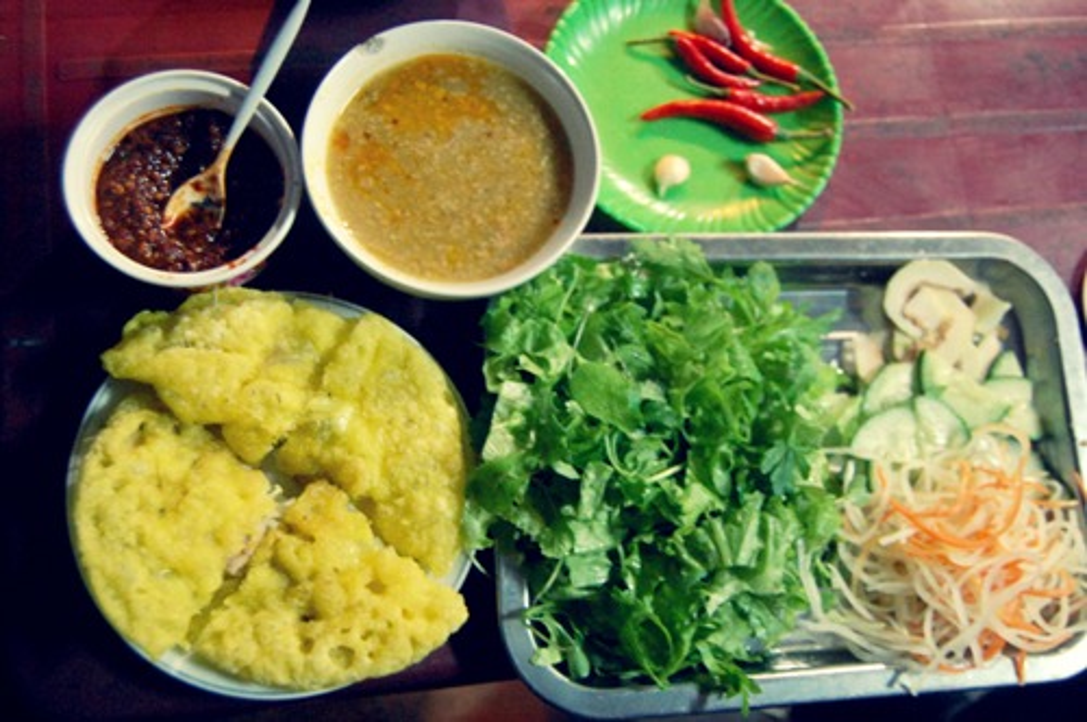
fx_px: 1176
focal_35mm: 39
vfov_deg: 34.1
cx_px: 544
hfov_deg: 49.6
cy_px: 361
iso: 1600
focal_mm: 26
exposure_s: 1/8
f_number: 4
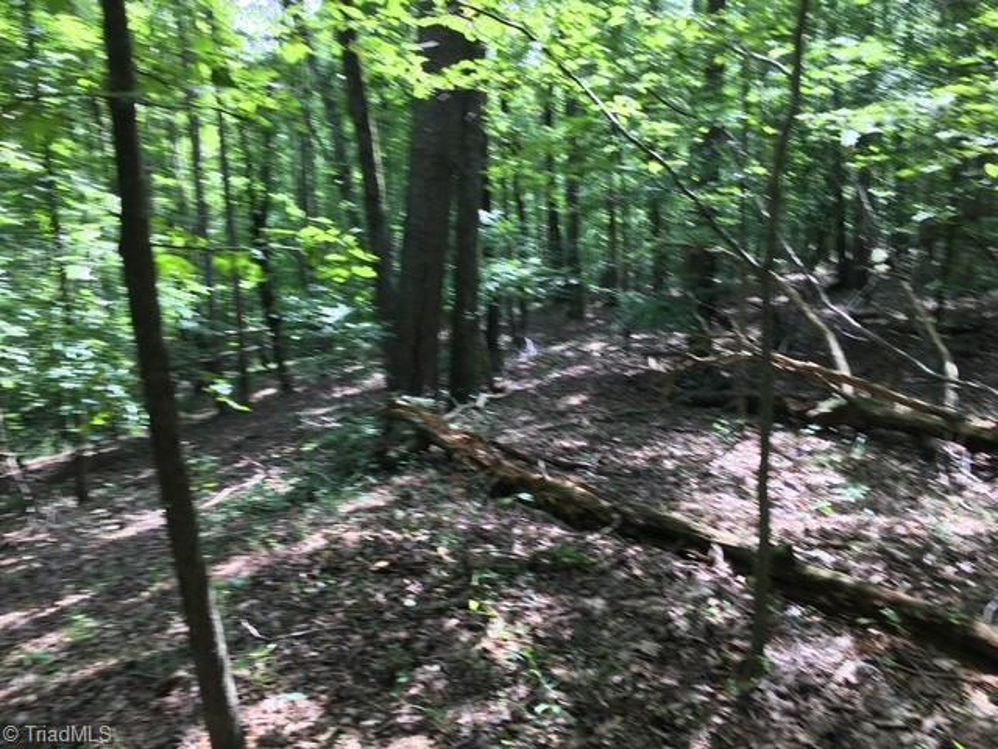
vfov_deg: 48.2
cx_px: 499
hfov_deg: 61.7
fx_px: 836
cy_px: 374
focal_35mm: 29
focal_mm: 4.15
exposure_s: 1/60
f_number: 2.2
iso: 25
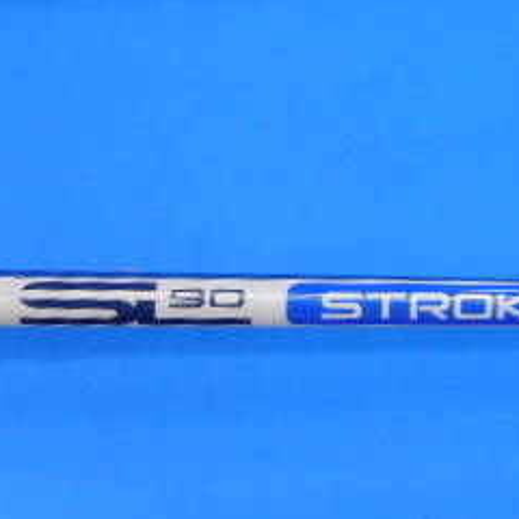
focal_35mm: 59
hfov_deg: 27.5
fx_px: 1001
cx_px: 513
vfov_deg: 28.6
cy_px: 117
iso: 80
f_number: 3.7
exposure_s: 1/30
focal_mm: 4.5
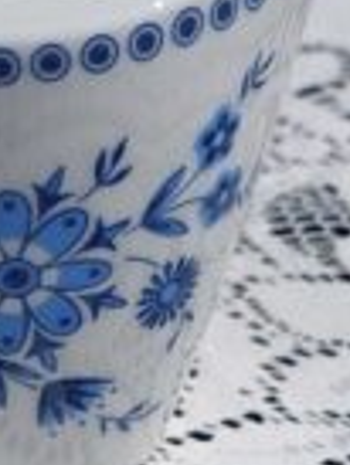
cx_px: -3
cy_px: 251
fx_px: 942
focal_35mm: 70
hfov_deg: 20.4
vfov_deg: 27.7
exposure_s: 1/10000
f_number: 1.8
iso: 40
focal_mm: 5.23
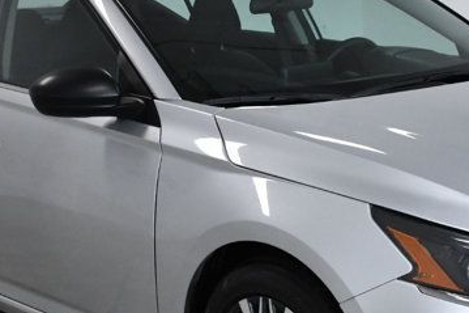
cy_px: 213
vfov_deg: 14.5
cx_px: 332
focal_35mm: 94
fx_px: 1224
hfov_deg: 21.6
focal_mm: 22
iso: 2500
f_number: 11
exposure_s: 1/500
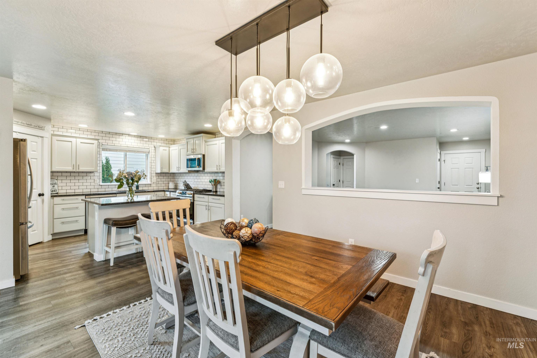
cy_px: 179
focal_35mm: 16
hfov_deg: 97.8
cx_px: 268
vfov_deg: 74.8
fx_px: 234
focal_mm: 15.7
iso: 400
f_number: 13
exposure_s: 1/4
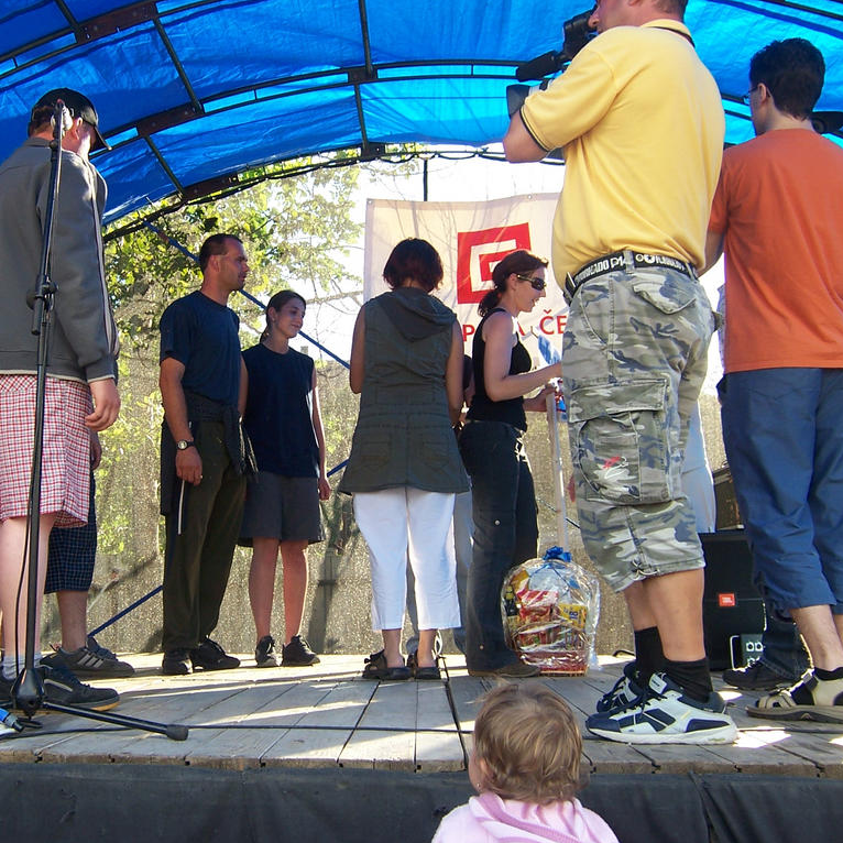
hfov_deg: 42.3
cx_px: 282
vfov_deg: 42.8
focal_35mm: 39
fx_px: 1075
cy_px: 422
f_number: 3.4
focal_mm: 5.5
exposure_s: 1/90
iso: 80
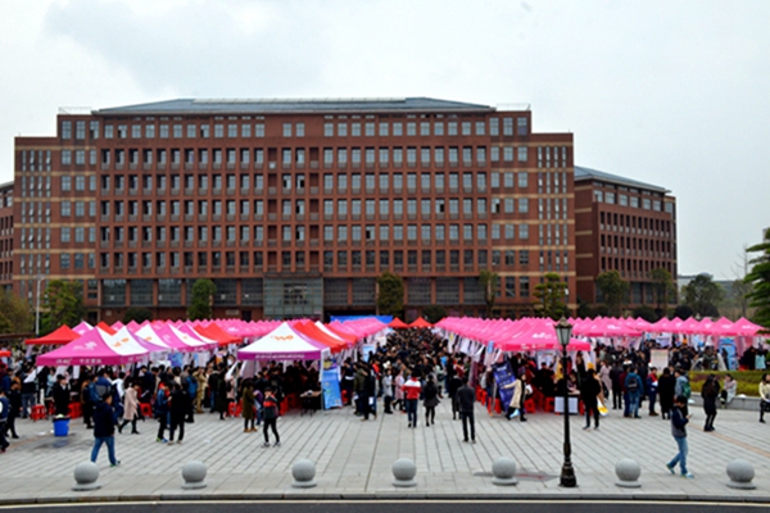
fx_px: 834
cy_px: 256
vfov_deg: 34.2
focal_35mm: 39
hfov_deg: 49.6
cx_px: 385
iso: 1000
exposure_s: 1/640
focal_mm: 26
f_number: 13
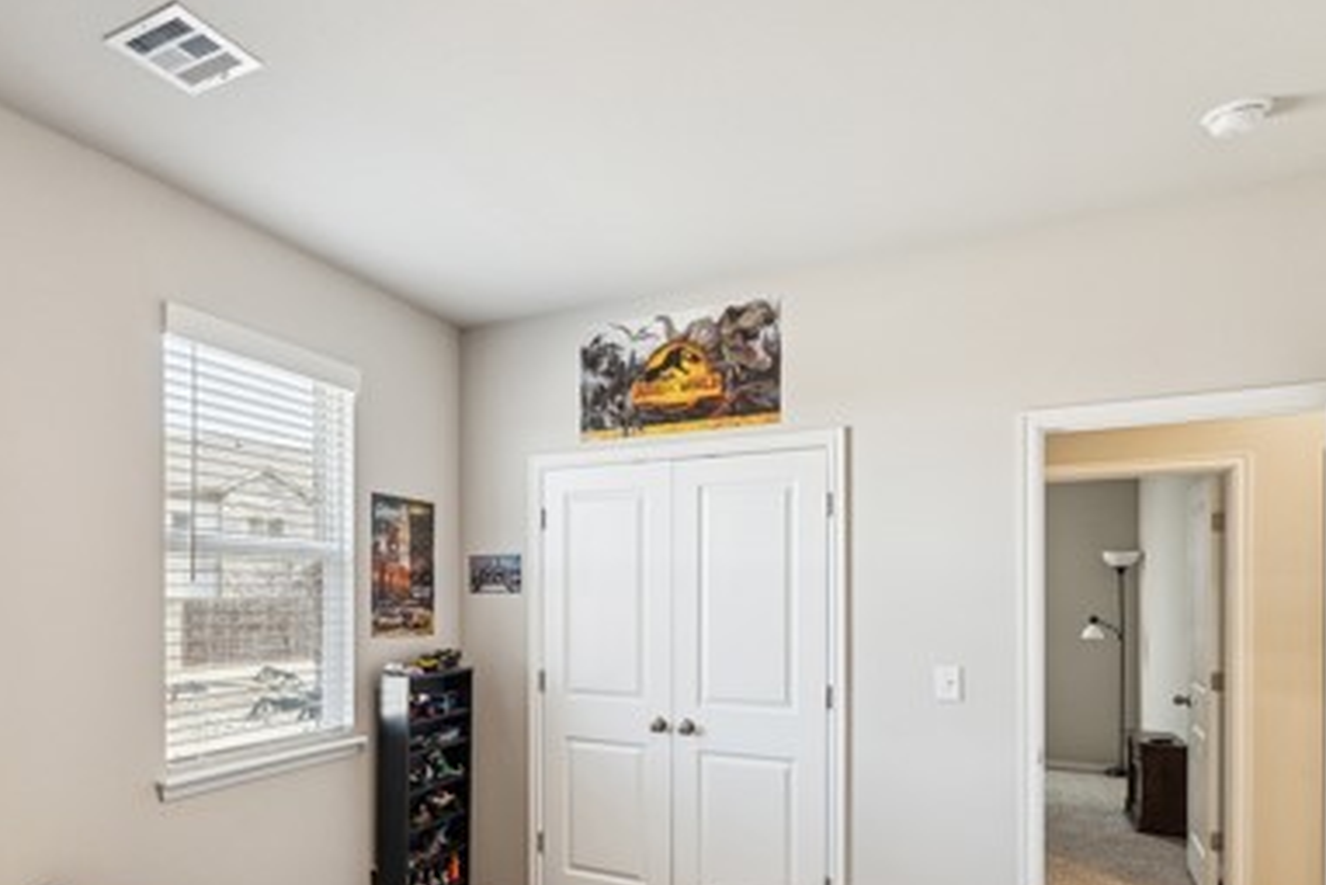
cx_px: 507
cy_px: 625
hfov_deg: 77.3
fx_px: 811
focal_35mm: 22
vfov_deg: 55.4
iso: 400
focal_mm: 14
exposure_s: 1/250
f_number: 2.8
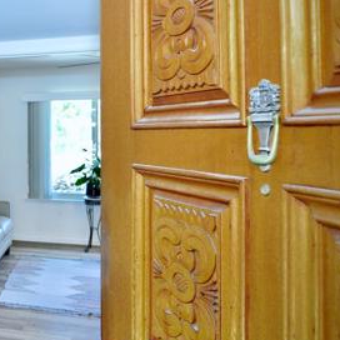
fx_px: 367
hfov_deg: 40.2
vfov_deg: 49.7
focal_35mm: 33
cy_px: 164
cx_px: -35
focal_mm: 11
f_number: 4
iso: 720
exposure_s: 1/60
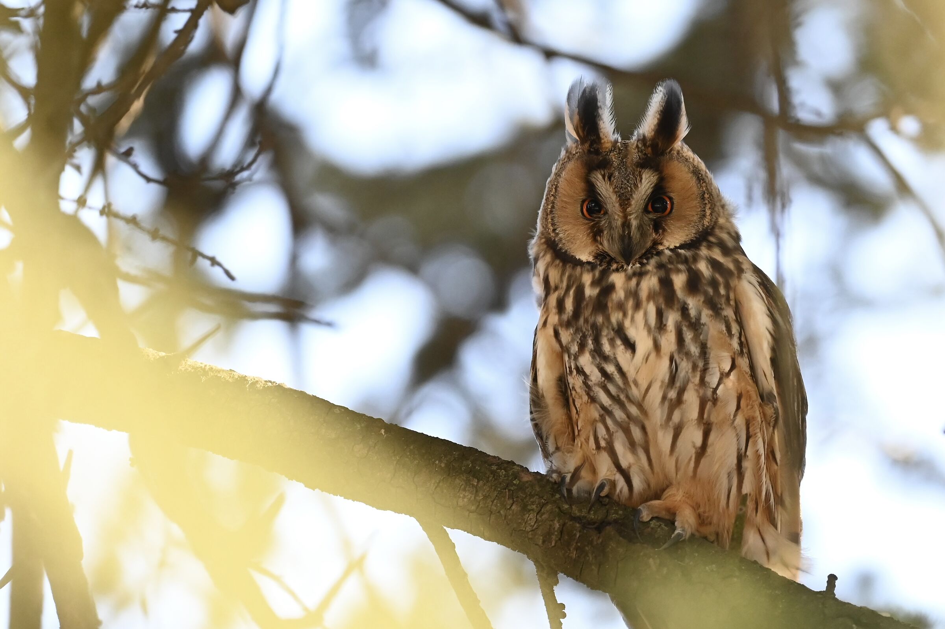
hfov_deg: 4.1
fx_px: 13116
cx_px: 472
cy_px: 314
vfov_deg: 2.7
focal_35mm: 500
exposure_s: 1/1250
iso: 2500
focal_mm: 500
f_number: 4
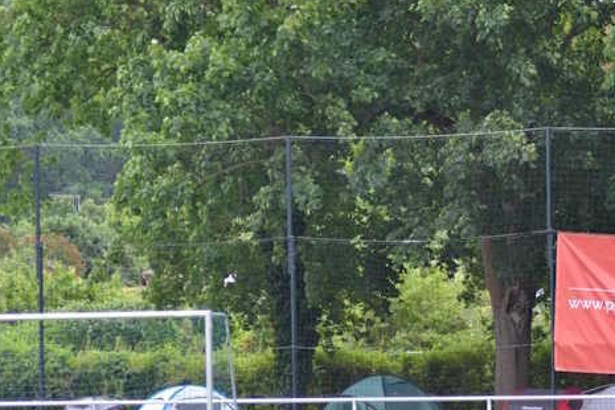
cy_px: 281
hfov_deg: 8.0
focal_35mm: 258
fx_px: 4407
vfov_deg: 5.3
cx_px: 418
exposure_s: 1/500
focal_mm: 100
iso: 400
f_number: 5.6
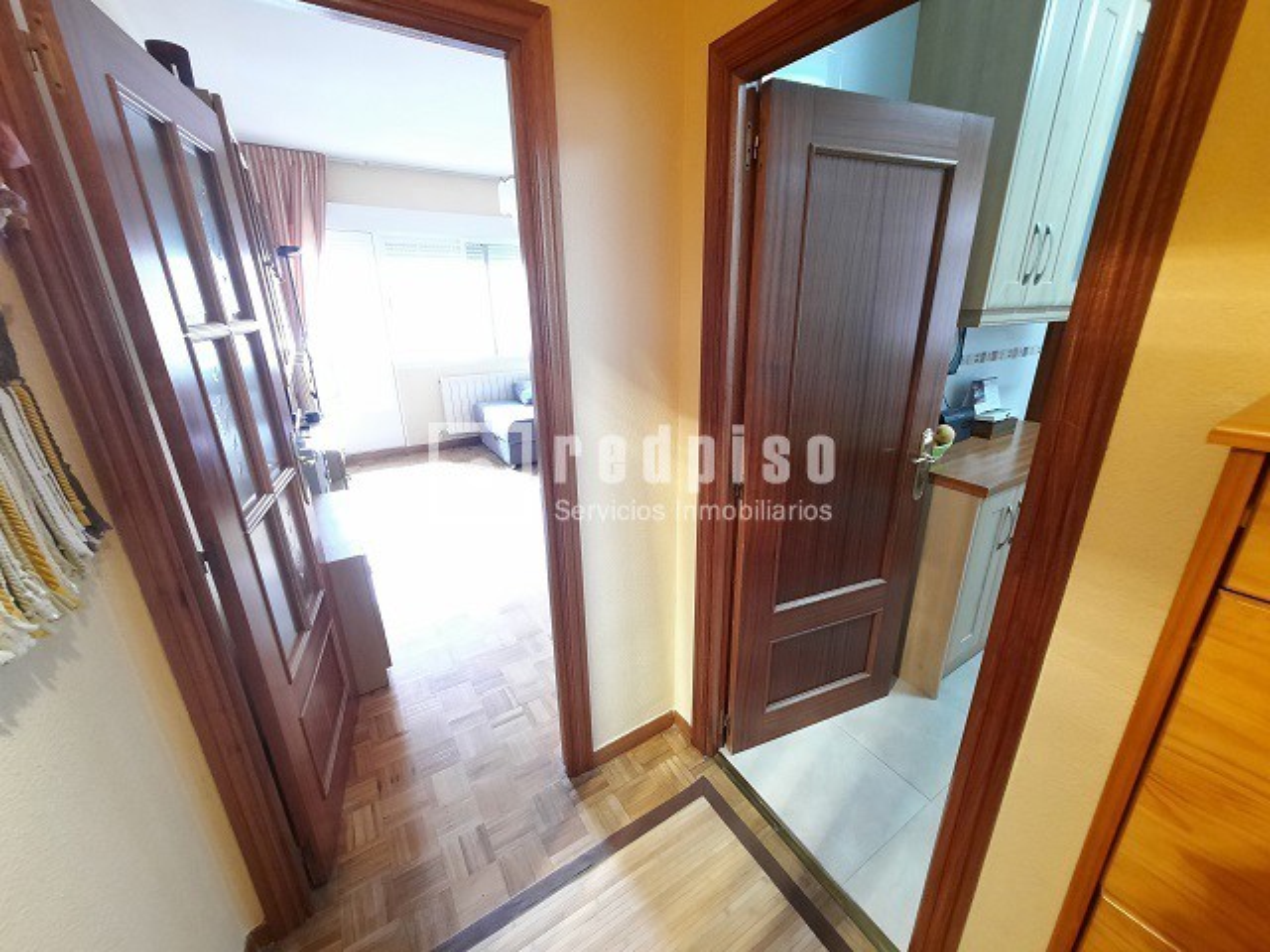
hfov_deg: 106.2
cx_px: 635
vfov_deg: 89.9
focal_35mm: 13
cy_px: 476
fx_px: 477
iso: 500
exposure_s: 1/20
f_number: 2.2
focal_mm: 1.74
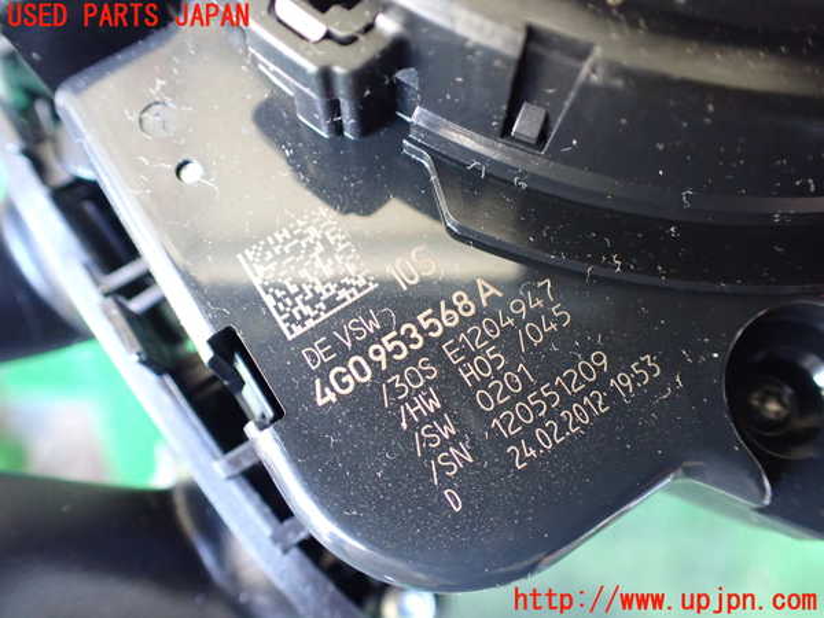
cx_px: 412
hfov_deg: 60.0
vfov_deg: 46.8
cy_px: 309
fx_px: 714
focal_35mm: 30
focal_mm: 5.4
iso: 800
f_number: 2.3
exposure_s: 1/30
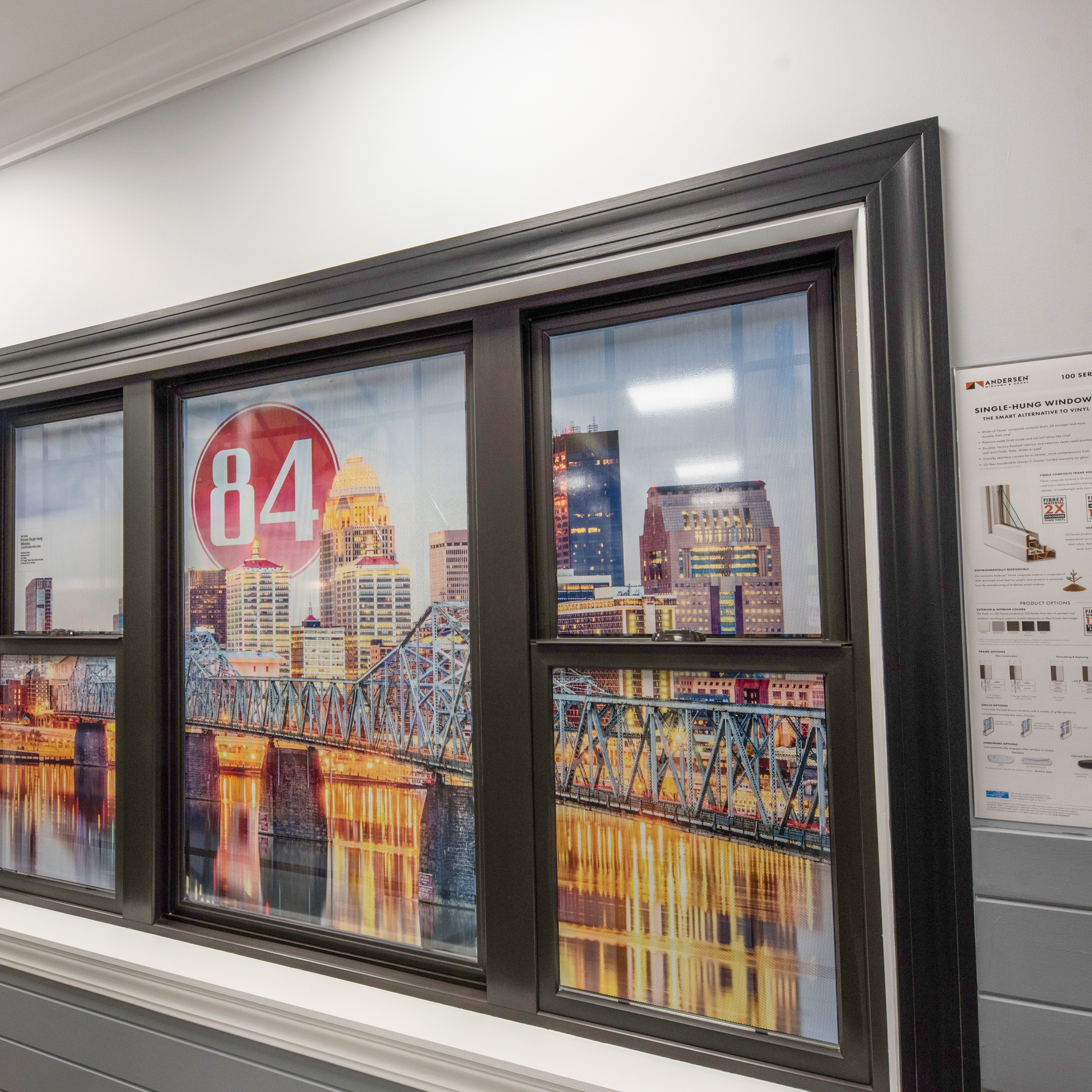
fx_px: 678
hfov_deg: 76.8
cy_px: 563
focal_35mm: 19
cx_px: 436
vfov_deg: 77.7
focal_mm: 12
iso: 500
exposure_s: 1/40
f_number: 9
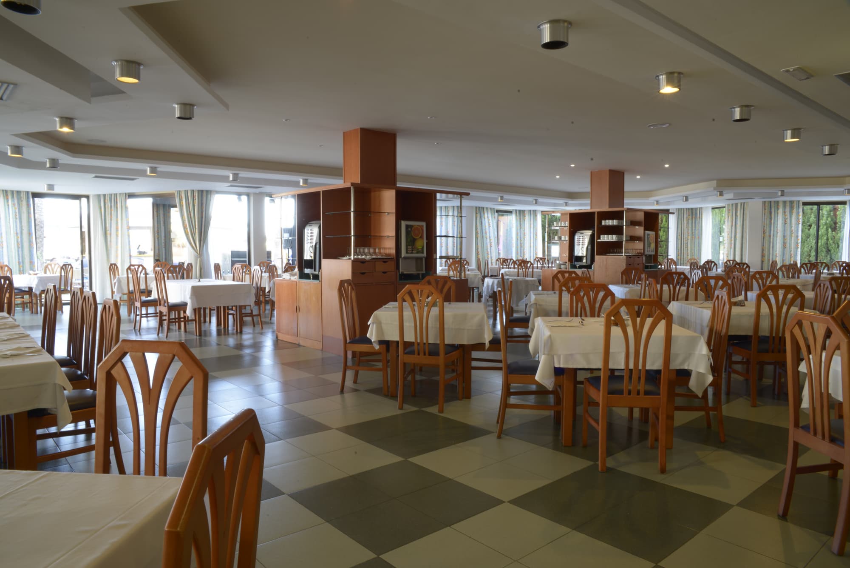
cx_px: 425
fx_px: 567
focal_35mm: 24
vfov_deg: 53.2
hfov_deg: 73.7
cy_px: 284
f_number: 20
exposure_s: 2.5
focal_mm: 24
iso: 160
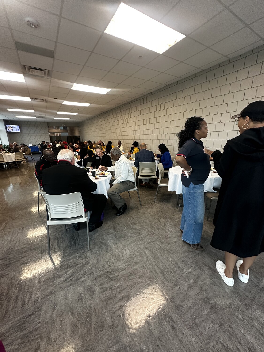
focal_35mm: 14
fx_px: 142
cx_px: 132
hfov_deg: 85.7
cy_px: 176
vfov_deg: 102.1
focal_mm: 2.22
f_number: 2.2
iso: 160
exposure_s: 1/60
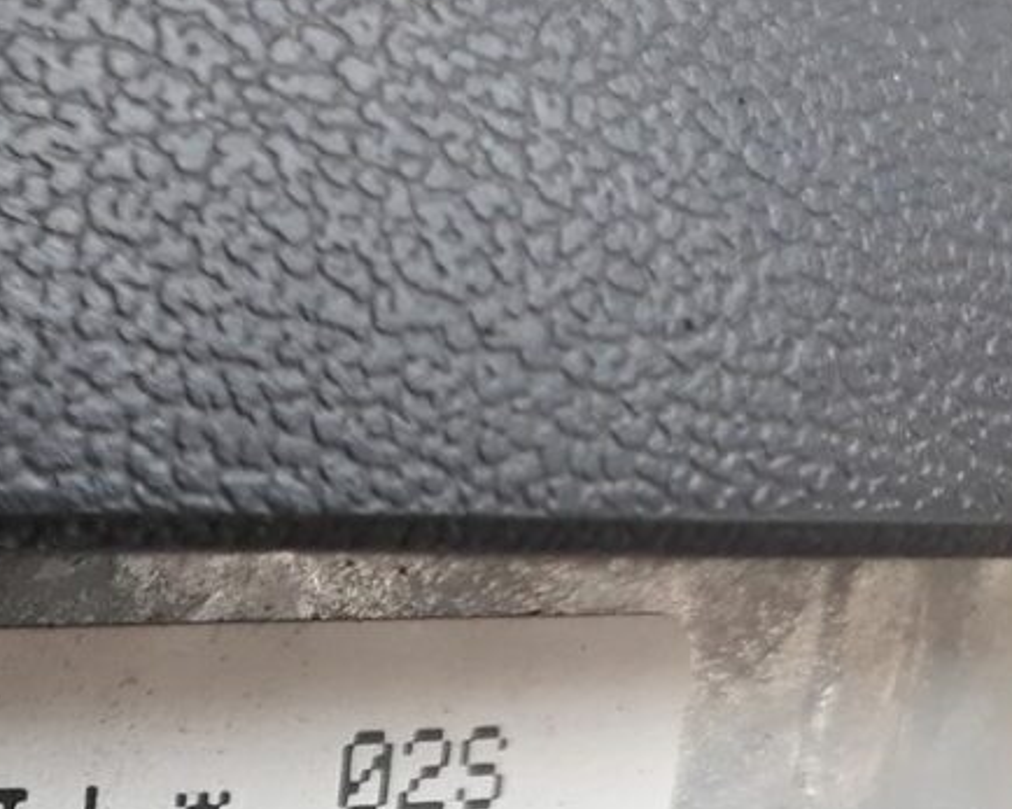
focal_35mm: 85
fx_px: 2545
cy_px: 1117
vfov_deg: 16.8
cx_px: -569
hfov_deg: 19.2
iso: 50
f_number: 1.9
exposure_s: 1/100
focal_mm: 3.6
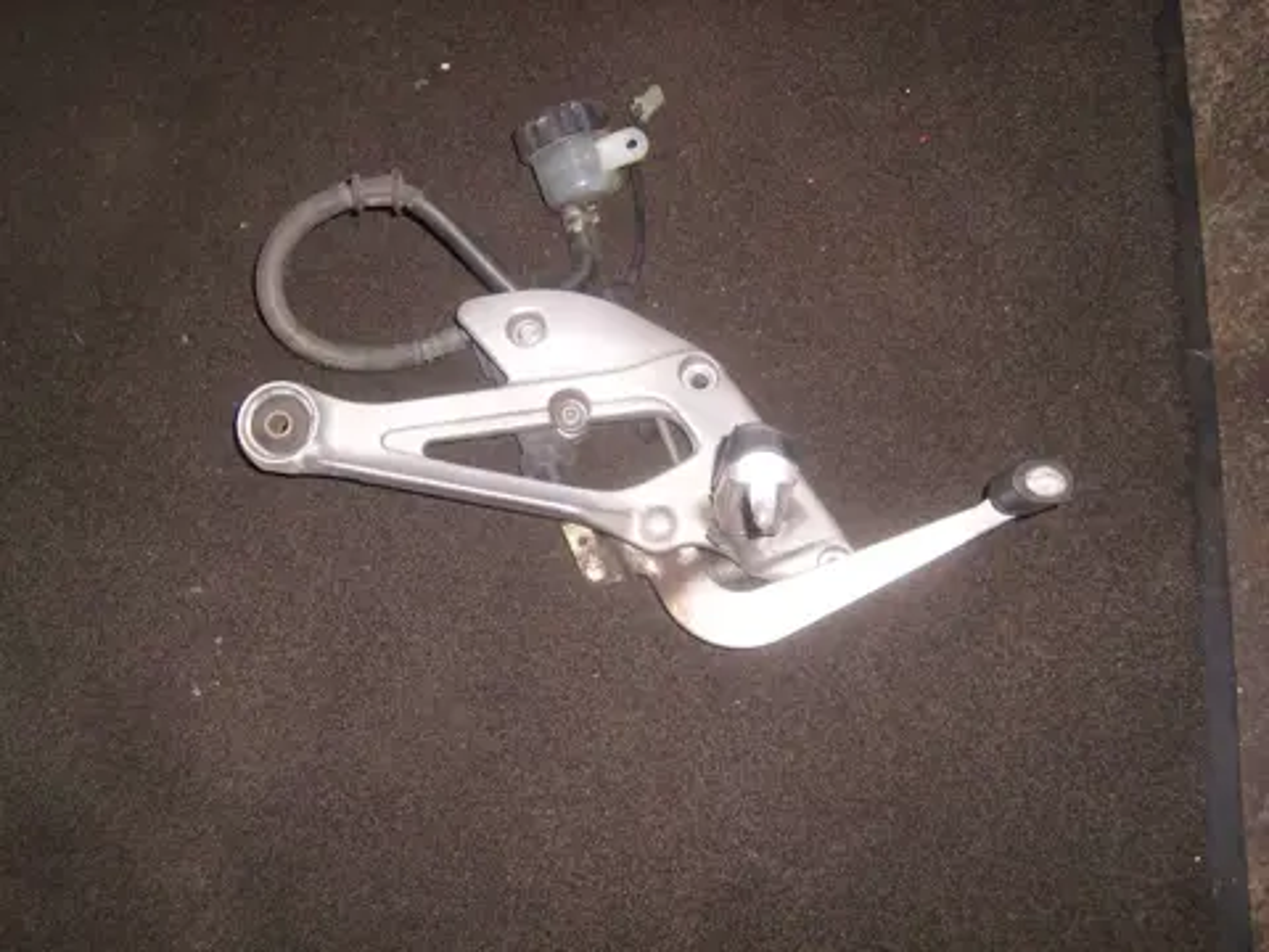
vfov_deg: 40.7
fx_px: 1283
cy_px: 476
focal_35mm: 35
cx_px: 634
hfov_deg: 52.6
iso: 50
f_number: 2.8
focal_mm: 5.8
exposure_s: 1/30
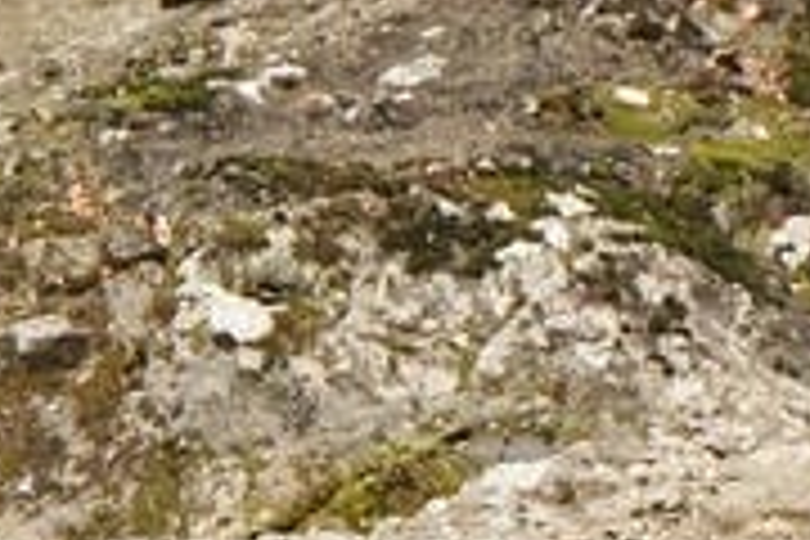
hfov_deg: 4.3
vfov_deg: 2.8
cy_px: 1145
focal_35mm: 480
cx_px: 108
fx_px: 10799
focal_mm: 48
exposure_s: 1/250
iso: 1600
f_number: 6.3
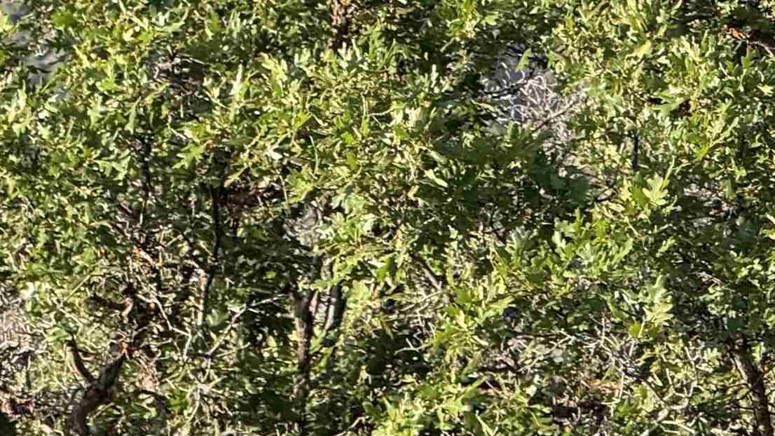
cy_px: -207
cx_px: 1048
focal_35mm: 363
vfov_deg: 3.3
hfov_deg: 5.9
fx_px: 7459
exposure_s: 1/232
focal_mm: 15.66
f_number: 2.8
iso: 64
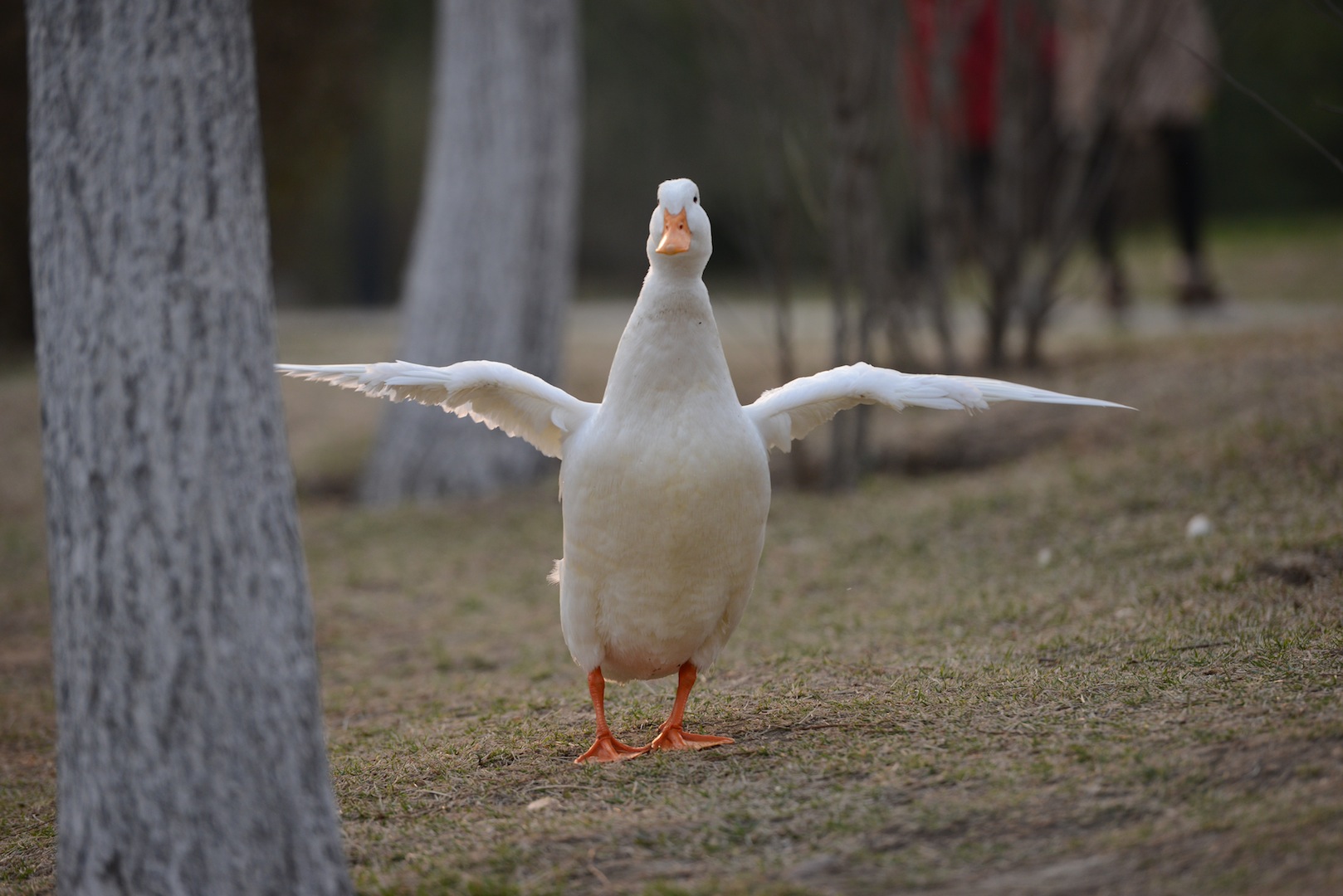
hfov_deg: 10.3
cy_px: 448
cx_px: 672
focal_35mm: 200
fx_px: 7463
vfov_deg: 6.9
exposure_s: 1/1600
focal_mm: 200
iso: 640
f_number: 3.2
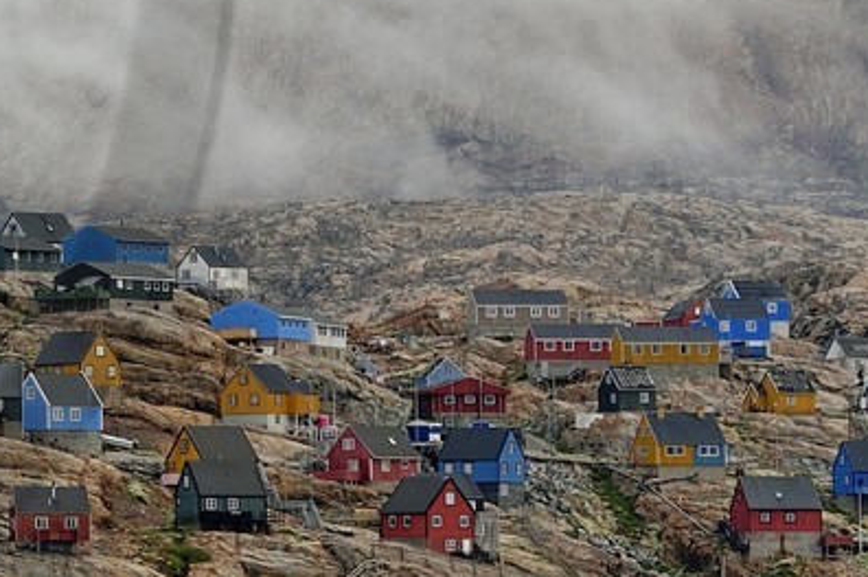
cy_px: -77
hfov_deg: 7.1
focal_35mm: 283
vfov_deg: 4.8
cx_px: -679
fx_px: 6815
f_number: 9
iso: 400
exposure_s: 1/400
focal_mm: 70
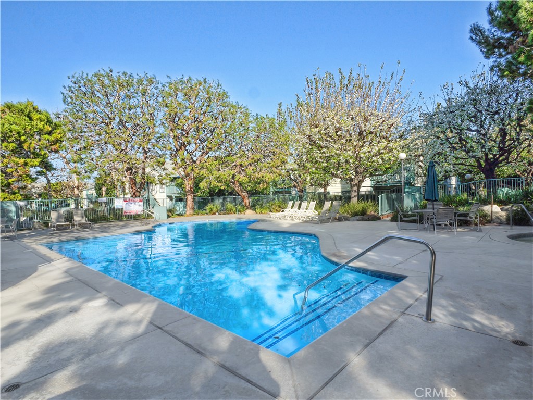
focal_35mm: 18
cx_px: 266
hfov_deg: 87.7
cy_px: 200
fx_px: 277
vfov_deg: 71.6
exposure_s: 1/80
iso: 160
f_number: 14
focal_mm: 9
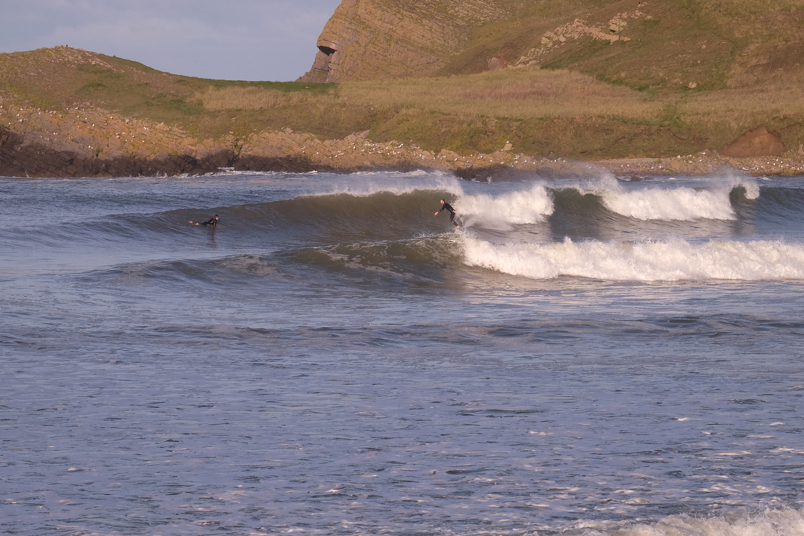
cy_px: 268
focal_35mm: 192
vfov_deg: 7.2
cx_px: 402
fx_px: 4288
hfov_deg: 10.7
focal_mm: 127.9
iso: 800
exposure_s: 1/1000
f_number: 11
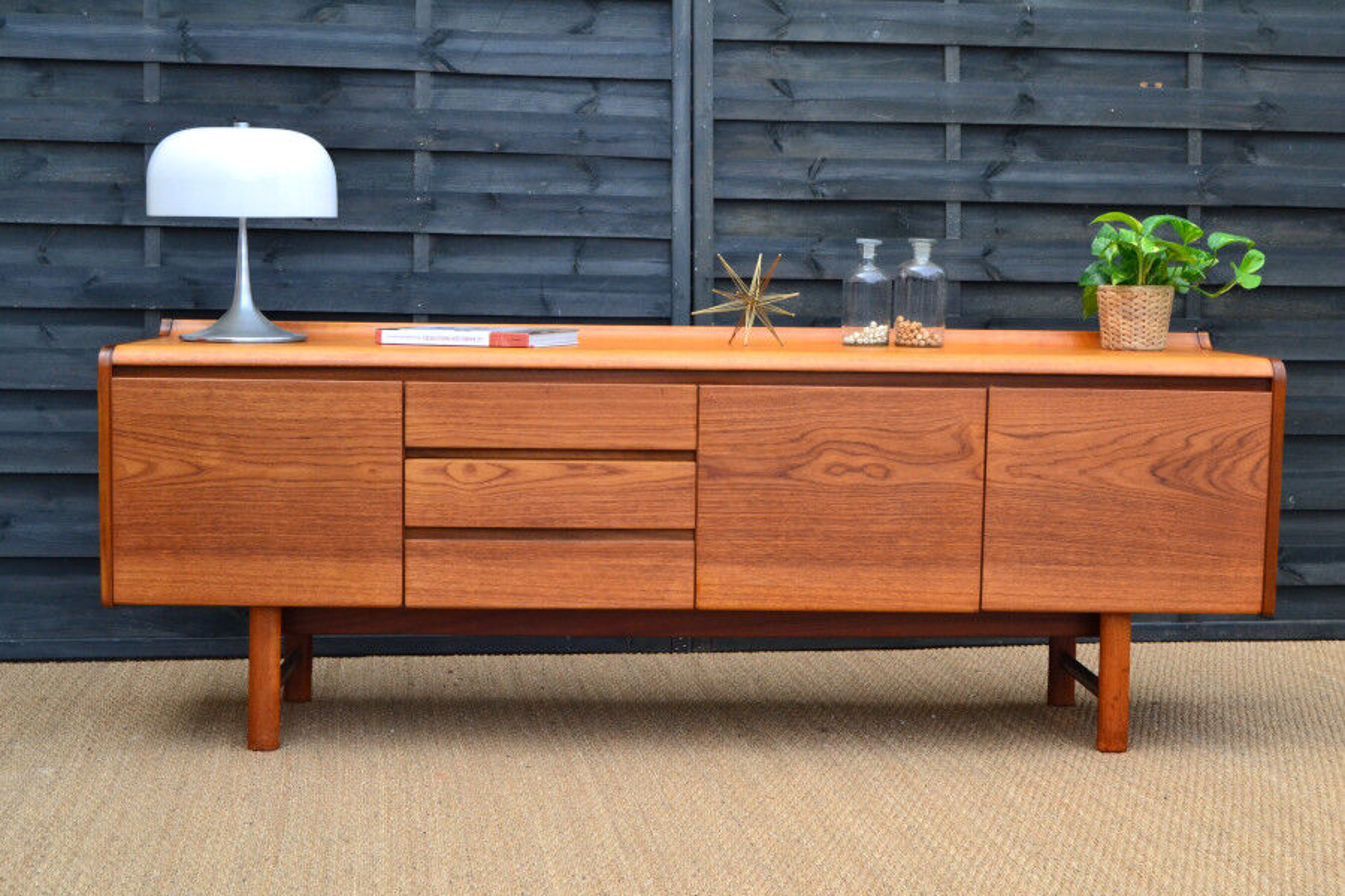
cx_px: 672
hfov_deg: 42.3
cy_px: 448
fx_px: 1737
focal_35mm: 46
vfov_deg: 28.9
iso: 1600
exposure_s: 1/320
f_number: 10
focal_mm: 31
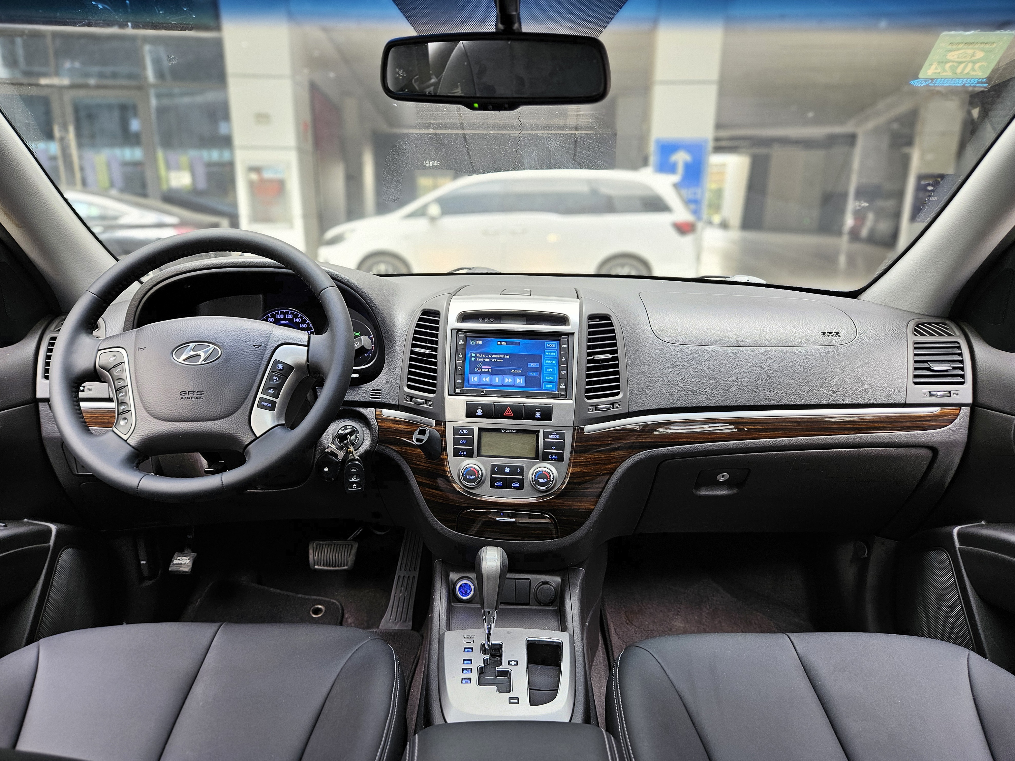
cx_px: 508
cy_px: 380
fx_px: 674
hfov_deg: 73.9
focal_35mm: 23
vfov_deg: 58.9
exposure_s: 1/101
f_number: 1.8
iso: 125
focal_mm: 5.4
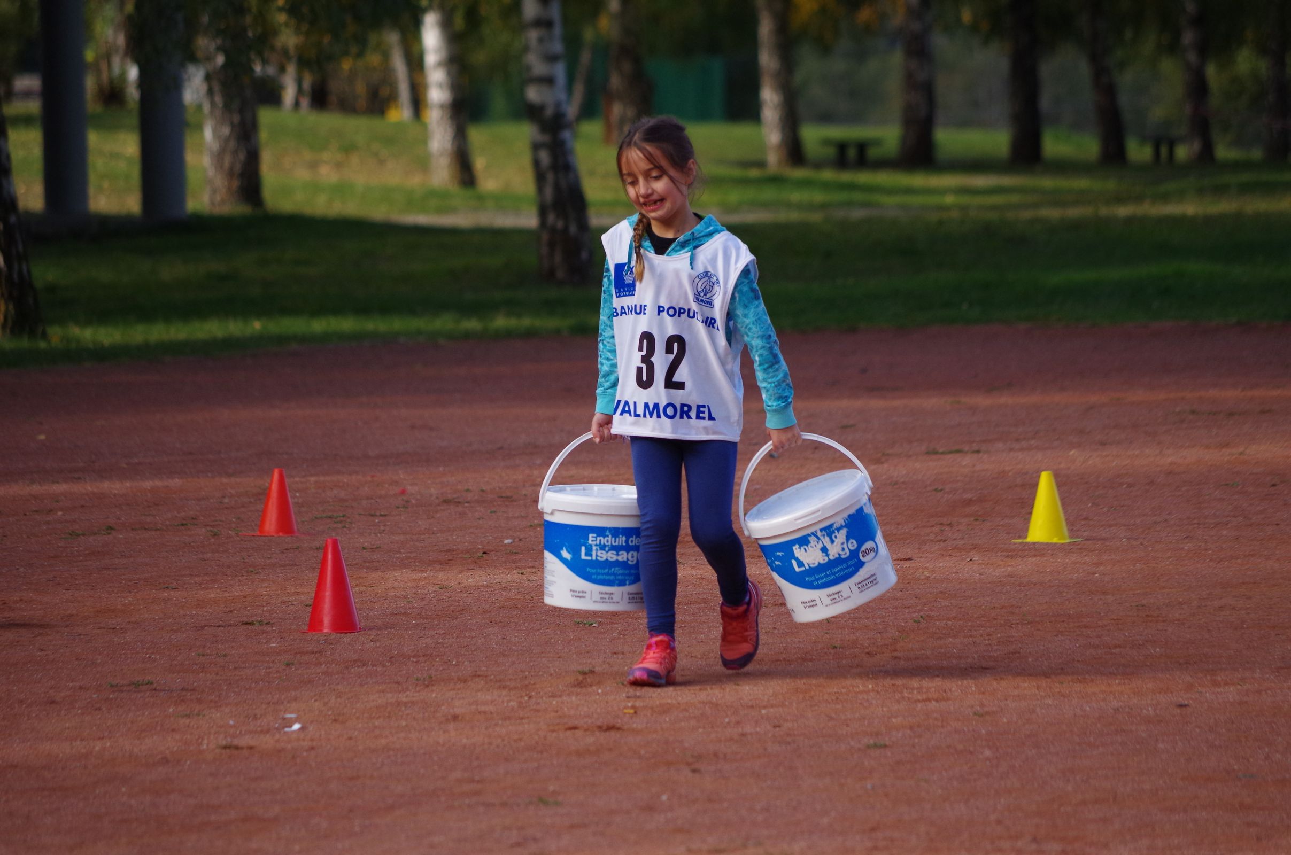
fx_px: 10737
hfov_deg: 6.9
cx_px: 646
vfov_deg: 4.6
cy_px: 428
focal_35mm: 300
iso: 400
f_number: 5.6
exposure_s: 1/640
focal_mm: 200
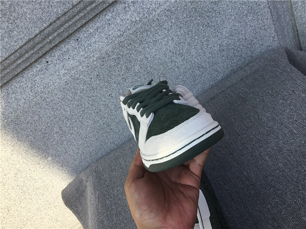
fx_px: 274
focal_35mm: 31
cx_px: 153
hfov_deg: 58.4
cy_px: 114
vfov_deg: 45.4
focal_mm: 3.3
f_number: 2.4
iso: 25
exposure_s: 1/525
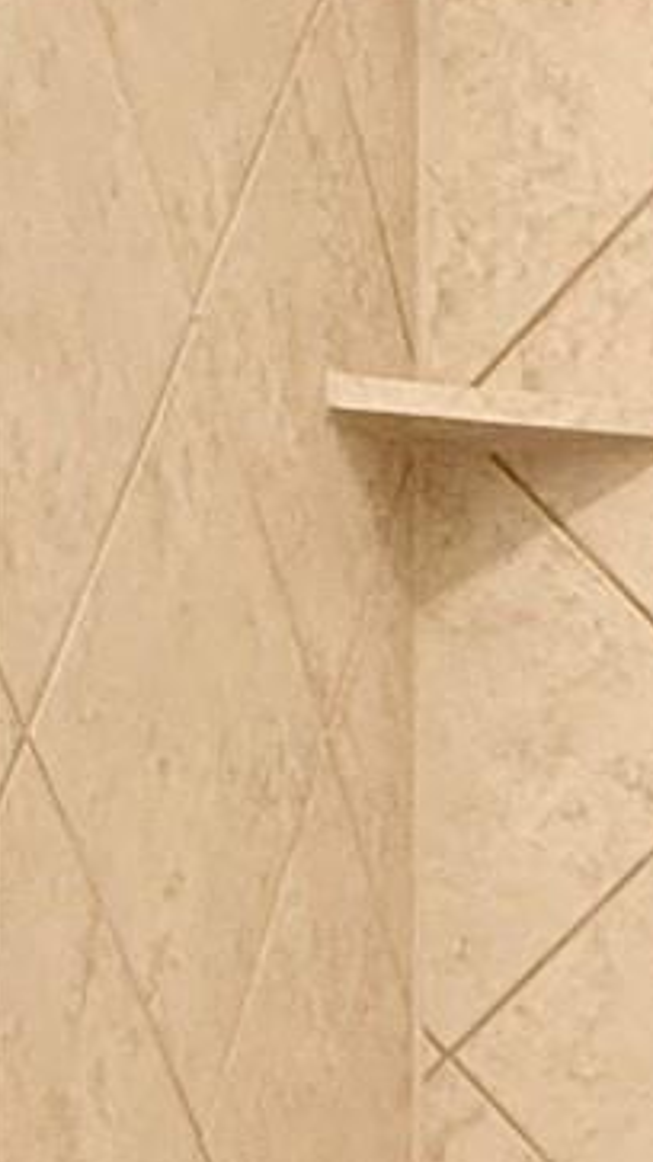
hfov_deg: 14.0
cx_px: 547
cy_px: 980
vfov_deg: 24.2
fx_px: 2649
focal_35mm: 86
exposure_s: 1/120
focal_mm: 2.22
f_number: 2.2
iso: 200
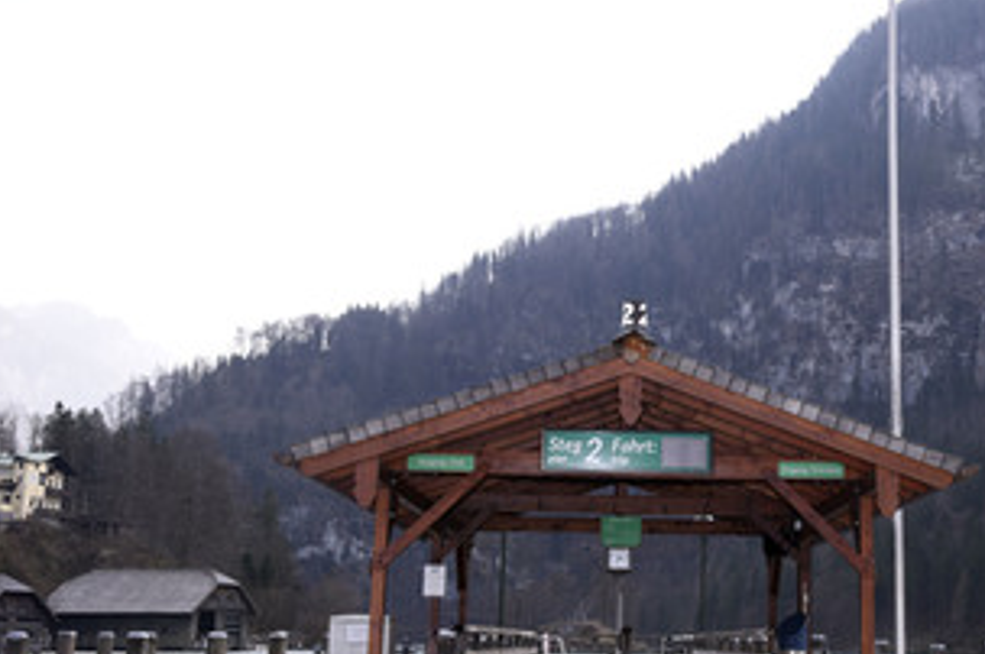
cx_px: 672
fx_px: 1421
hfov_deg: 37.7
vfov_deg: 25.9
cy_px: 359
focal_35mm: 52
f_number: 11
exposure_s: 1/160
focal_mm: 35
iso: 640
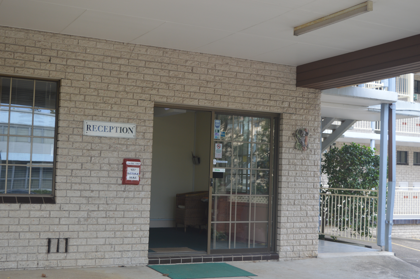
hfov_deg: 38.9
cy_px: 140
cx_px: 210
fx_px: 594
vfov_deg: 26.4
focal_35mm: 51
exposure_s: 1/125
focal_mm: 34
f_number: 5.6
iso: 200
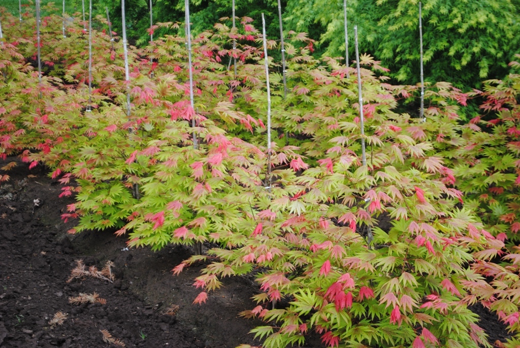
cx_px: 260
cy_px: 174
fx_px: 1041
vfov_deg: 19.0
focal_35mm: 72
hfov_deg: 28.0
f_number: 5.6
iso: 200
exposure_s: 1/100
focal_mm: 48
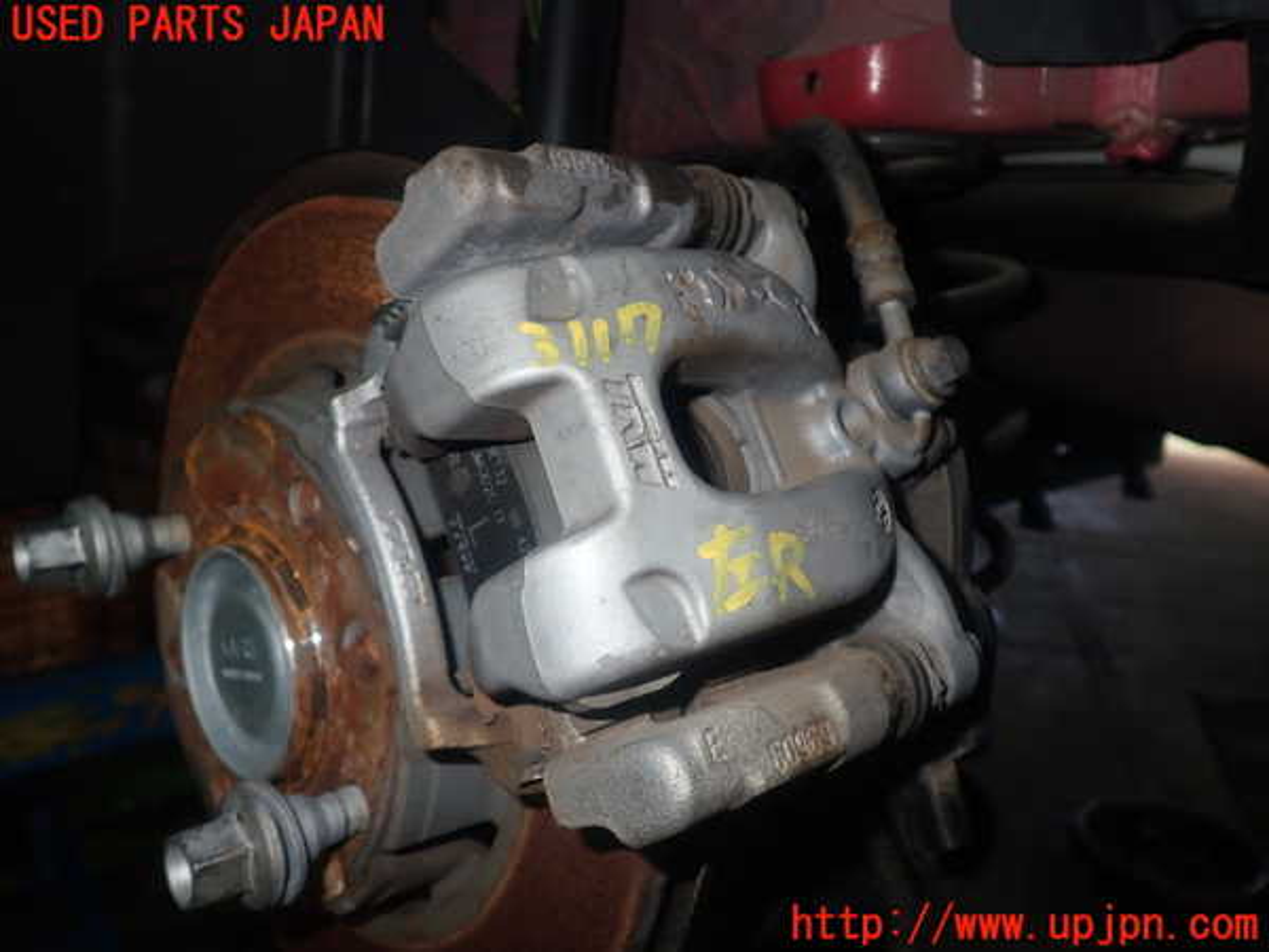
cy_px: 476
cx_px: 634
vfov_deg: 46.8
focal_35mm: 30
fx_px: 1100
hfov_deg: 60.0
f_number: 6.3
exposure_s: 1/30
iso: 200
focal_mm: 5.4
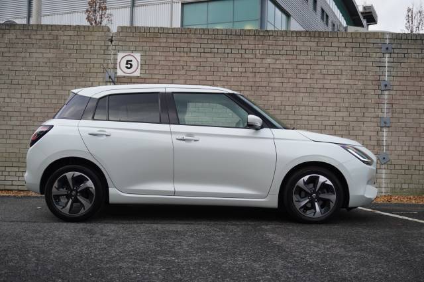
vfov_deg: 31.9
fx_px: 494
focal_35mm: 42
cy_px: 141
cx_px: 212
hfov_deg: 46.4
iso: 500
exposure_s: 1/160
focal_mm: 28
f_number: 4.5
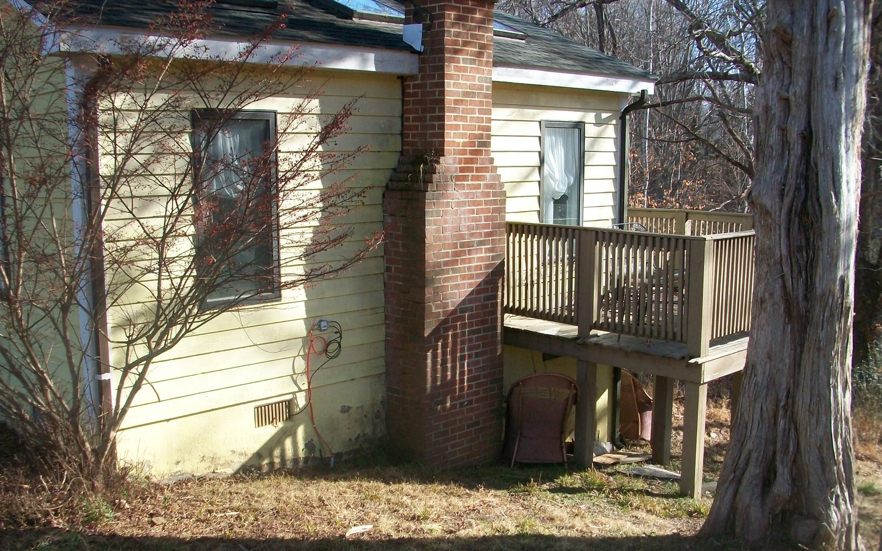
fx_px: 889
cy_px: 314
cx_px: 431
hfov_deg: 52.7
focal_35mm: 37
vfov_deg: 34.4
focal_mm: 5.7
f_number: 2.8
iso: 80
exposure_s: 1/500
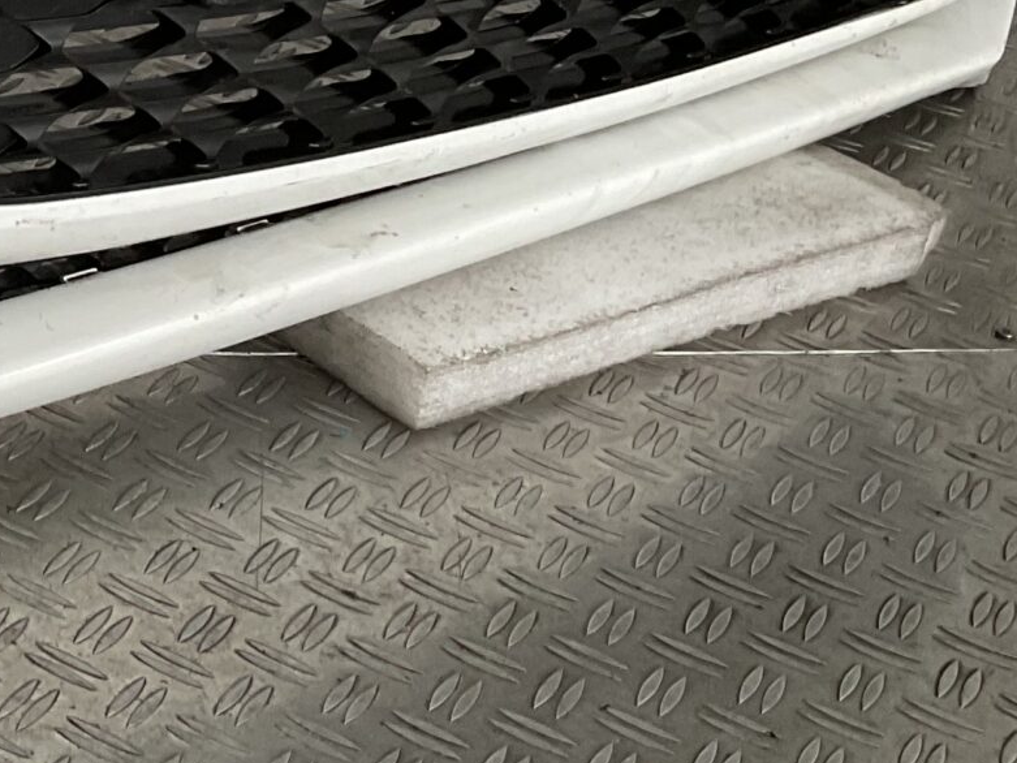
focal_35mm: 95
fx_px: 2791
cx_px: -327
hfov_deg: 19.0
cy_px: -73
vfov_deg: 15.2
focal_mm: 3
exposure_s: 1/100
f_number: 1.8
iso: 50
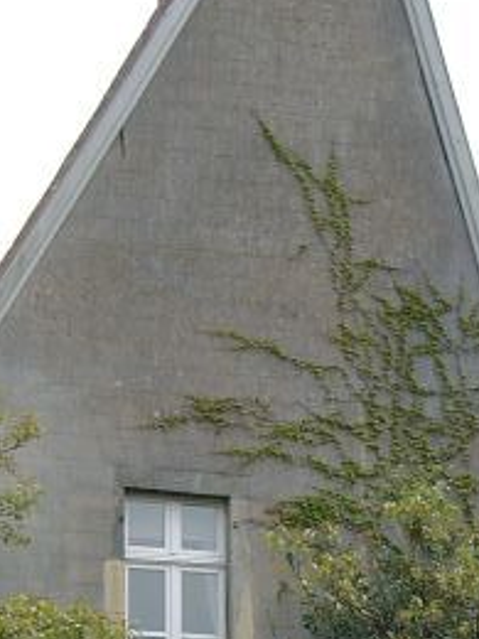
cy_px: 612
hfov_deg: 6.6
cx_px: 302
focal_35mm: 225
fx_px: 4151
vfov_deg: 8.8
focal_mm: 15.12
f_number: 4
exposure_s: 1/299
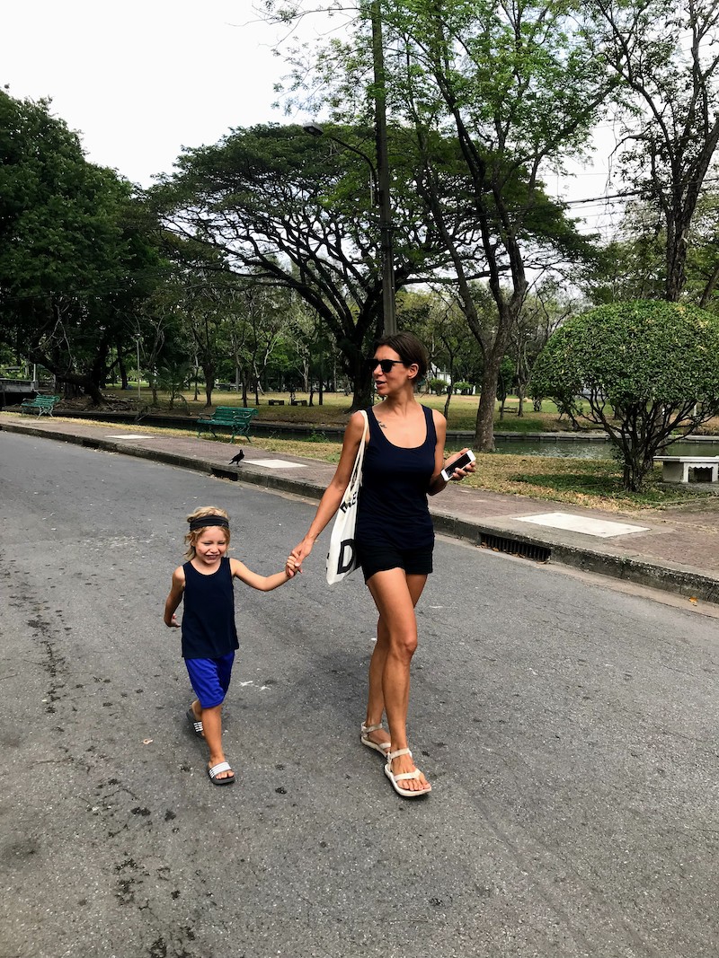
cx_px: 360
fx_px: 776
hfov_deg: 49.7
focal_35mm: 28
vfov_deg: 63.4
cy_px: 479
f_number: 1.8
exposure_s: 1/921
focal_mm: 3.99
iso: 20
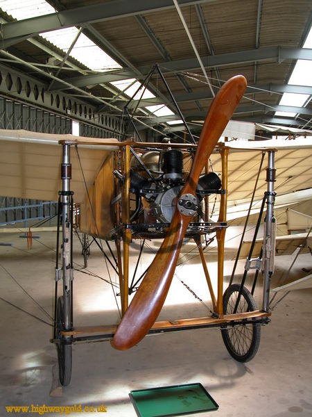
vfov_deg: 52.6
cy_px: 208
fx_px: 421
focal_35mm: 35
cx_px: 156
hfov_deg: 40.7
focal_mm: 8.9
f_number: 3.5
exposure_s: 1/116
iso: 100
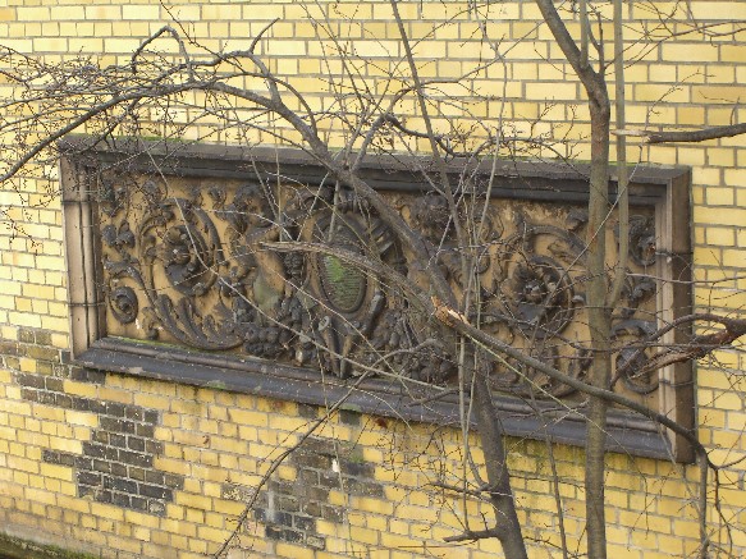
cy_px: 280
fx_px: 2456
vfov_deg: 13.0
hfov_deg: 17.3
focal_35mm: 114
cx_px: 373
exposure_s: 1/60
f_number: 5.1
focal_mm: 23.7
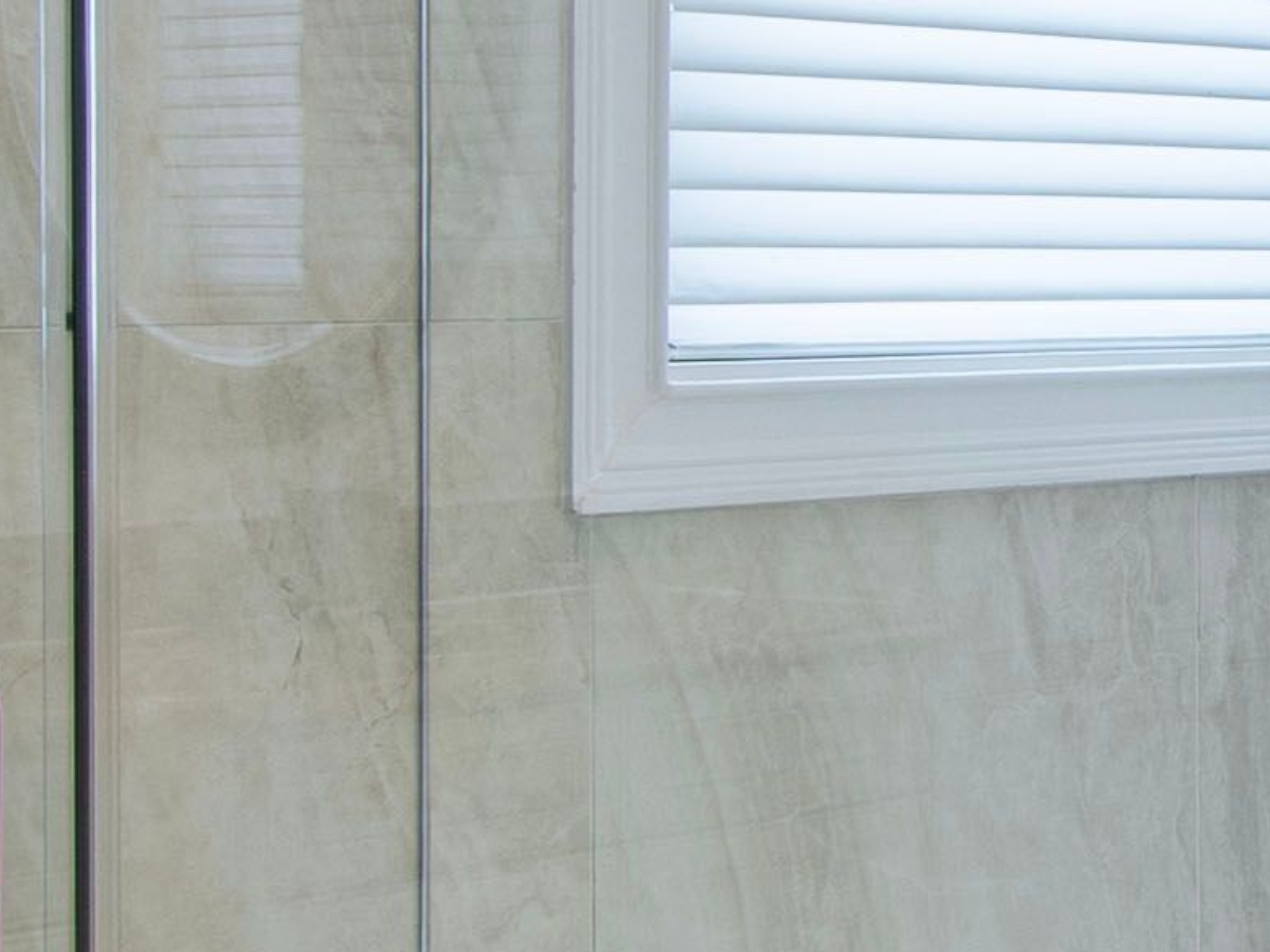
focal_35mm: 103
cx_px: 2166
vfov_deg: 14.3
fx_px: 3779
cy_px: 312
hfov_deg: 16.5
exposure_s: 1/3
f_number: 8
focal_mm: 10
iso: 100
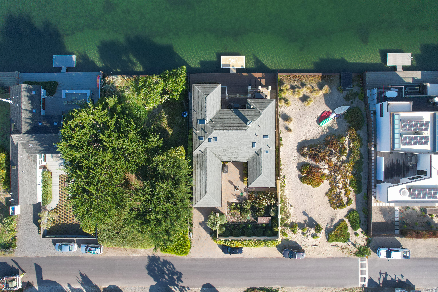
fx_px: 268
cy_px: 146
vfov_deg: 57.2
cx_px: 219
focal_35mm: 22
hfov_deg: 78.6
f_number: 2.8
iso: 120
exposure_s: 1/640
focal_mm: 8.38
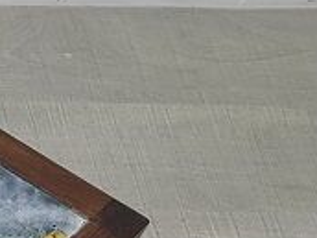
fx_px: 1658
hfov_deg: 8.7
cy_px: 408
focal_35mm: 181
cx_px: -695
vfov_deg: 8.0
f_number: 1.8
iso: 40
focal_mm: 5.4
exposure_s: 1/50
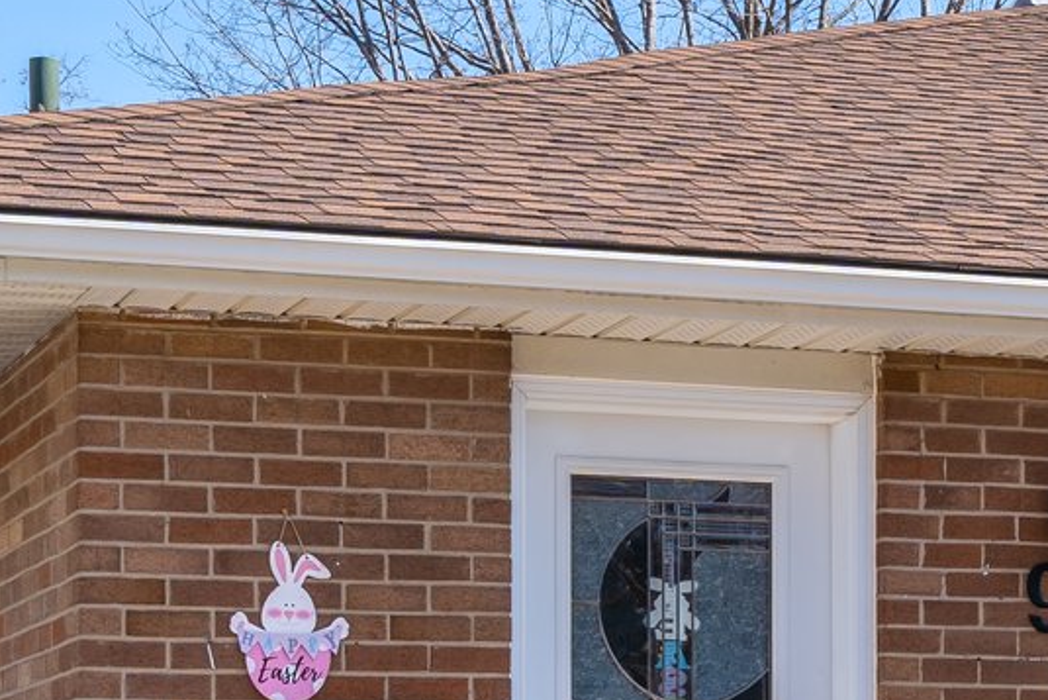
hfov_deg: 15.1
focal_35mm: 134
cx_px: 1001
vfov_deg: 10.2
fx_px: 3902
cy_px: 591
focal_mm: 35
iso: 125
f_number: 7.1
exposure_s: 1/125
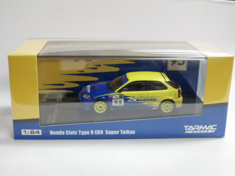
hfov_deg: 38.2
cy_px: 88
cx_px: 118
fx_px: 339
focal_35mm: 50
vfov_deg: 29.1
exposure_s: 1/60
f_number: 3.8
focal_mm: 9
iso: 640
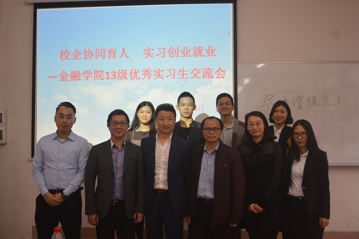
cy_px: 120
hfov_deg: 53.2
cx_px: 180
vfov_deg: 36.8
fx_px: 359
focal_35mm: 36
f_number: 4
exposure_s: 1/25
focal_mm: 24
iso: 400
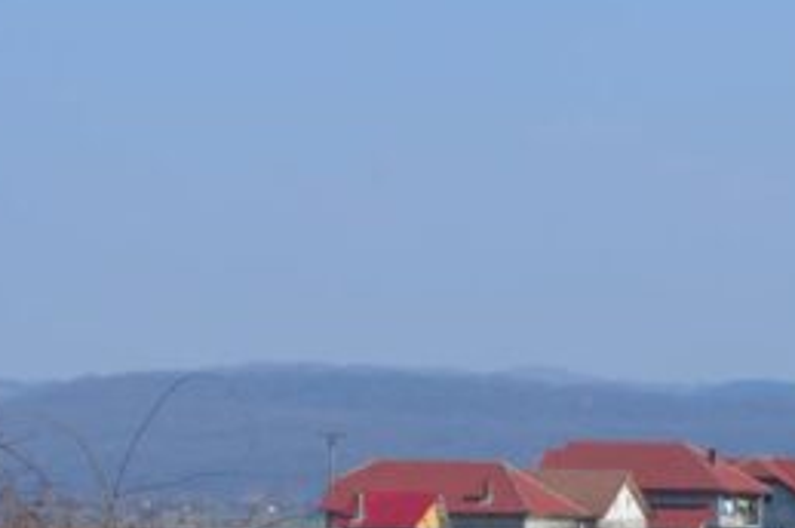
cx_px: -58
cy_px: 293
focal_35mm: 221
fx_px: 4882
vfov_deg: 6.2
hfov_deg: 9.2
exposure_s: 1/250
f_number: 8
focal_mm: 55
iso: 100
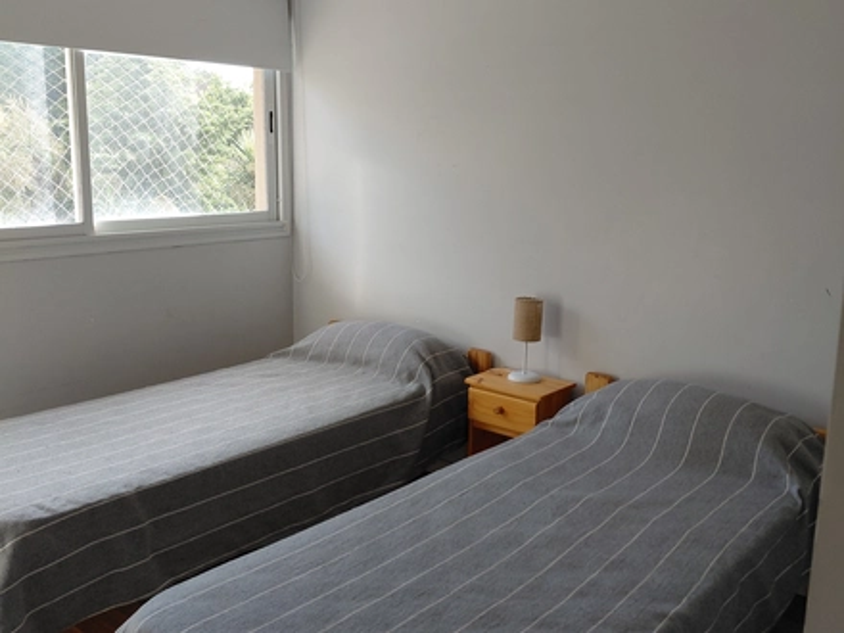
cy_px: 316
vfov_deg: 54.9
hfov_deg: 69.4
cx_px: 422
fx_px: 610
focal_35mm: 25
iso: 50
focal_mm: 4.69
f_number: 1.8
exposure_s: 1/219
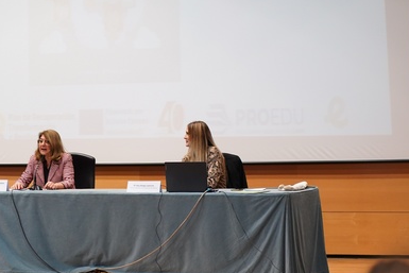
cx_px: 38
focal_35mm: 159
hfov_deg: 12.8
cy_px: 159
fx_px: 1807
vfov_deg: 8.6
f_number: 2.2
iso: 1600
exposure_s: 1/160
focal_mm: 85
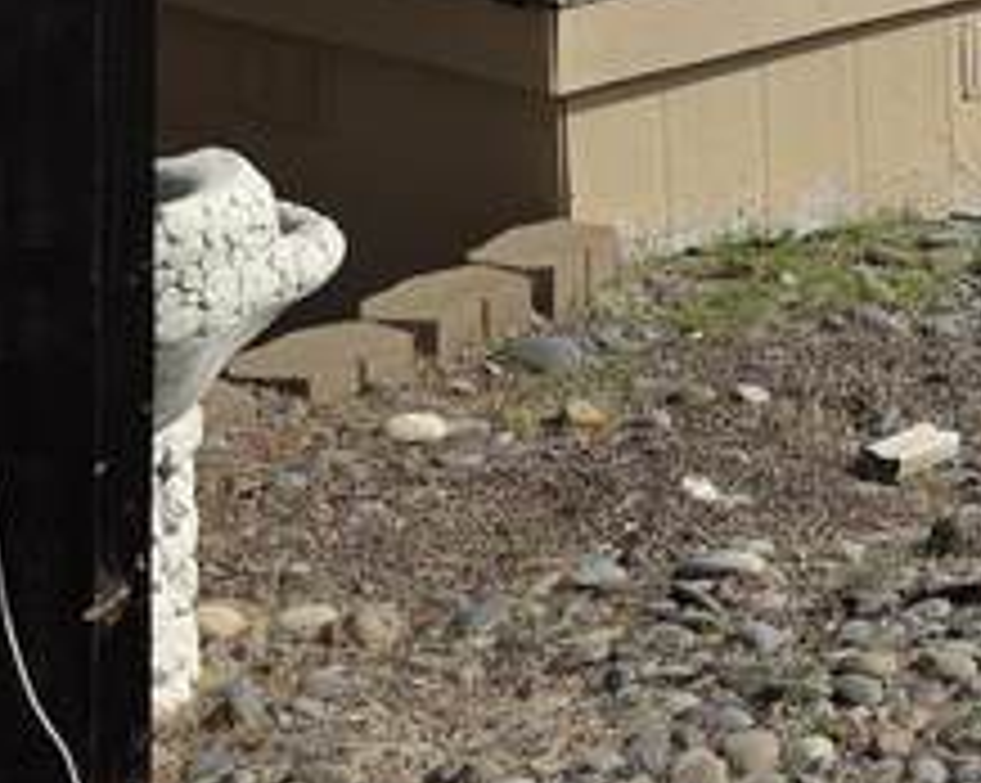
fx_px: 3829
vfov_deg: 10.6
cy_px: -814
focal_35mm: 132
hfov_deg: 13.1
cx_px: 1782
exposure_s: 1/7944
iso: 64
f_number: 1.7
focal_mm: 6.3
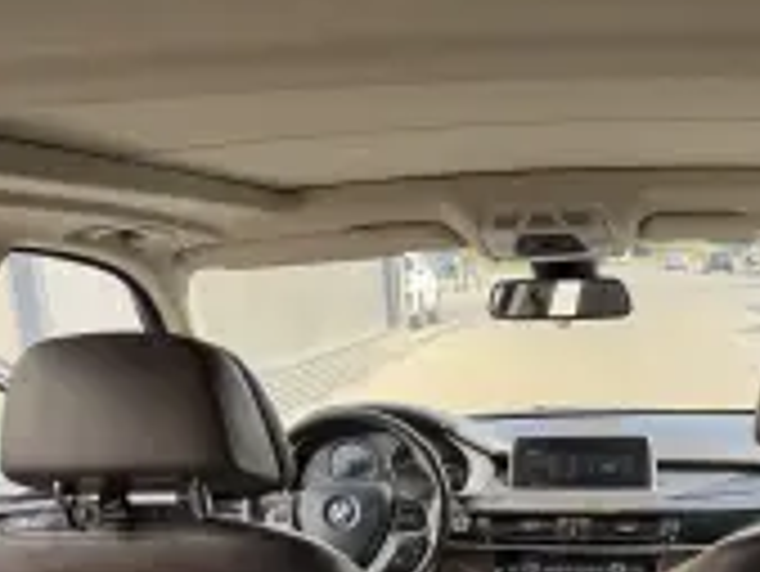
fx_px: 1121
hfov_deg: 36.6
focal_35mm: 51
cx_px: 567
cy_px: 595
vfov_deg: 26.8
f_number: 1.78
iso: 80
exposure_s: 1/577
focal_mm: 6.76
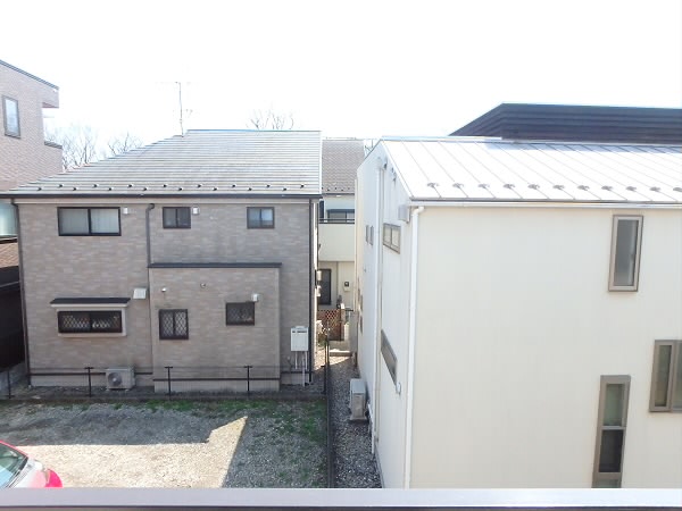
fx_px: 414
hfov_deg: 79.0
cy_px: 256
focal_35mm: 21
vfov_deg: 63.4
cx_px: 341
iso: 800
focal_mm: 3.7
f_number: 6
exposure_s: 1/800
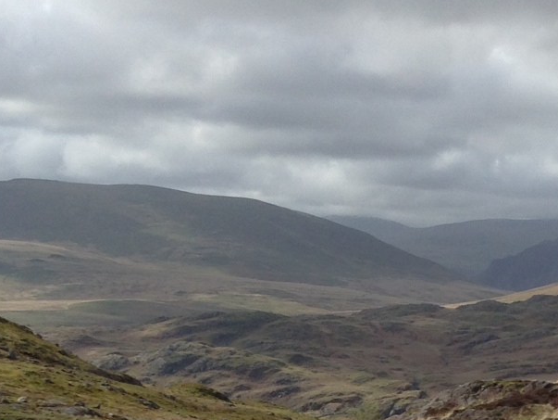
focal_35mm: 112
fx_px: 1806
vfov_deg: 12.7
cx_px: 409
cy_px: 577
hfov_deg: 17.5
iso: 50
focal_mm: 4.12
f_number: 2.4
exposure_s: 1/1808
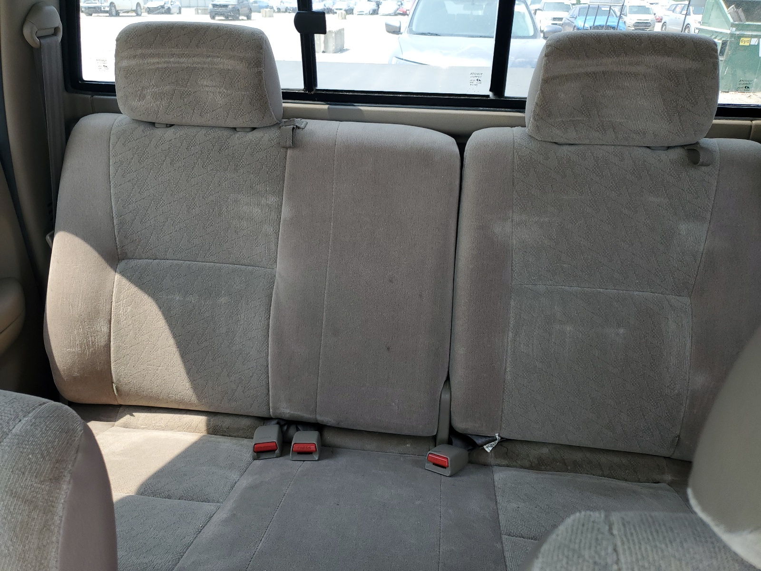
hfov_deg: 67.3
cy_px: 286
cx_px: 380
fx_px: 572
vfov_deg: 53.1
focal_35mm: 26
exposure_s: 1/192
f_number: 1.5
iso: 50
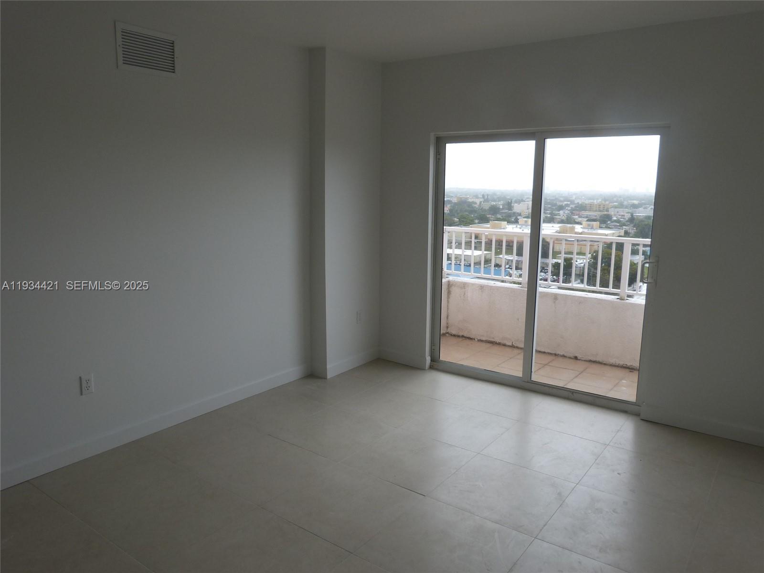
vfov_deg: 54.9
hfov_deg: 69.4
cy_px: 286
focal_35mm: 25
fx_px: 552
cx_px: 382
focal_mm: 4.5
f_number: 5
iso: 100
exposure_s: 1/200
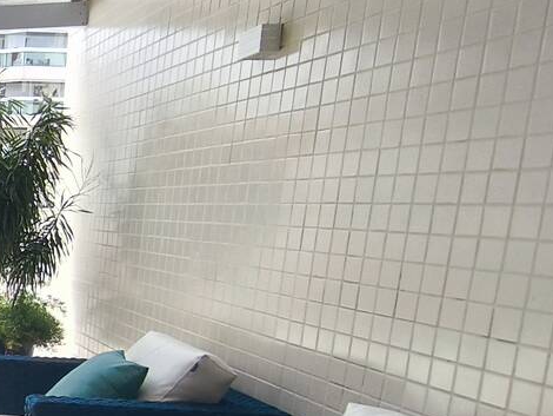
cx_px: -278
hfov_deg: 27.2
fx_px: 783
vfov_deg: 29.2
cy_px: 313
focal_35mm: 49
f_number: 2.2
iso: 50
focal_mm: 1.65
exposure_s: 1/292
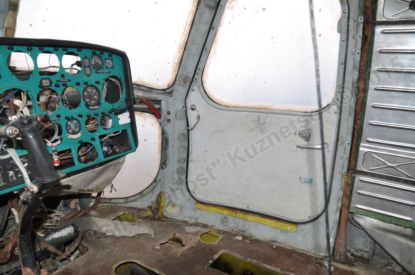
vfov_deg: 50.3
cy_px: 138
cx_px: 208
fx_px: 294
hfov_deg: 70.5
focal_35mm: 26
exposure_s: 1/100
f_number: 4
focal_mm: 17
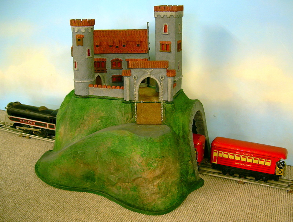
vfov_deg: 37.9
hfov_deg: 48.8
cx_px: 146
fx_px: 323
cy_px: 111
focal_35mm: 38
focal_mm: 6.3
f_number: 2.8
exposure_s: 1/6.2
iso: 50
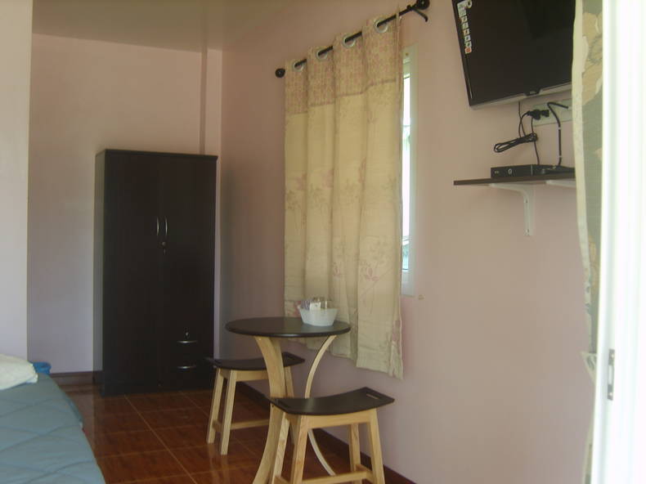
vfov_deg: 40.7
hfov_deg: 52.6
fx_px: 653
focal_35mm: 35
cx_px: 323
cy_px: 242
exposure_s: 1/60
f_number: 2.8
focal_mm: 7.4
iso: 50
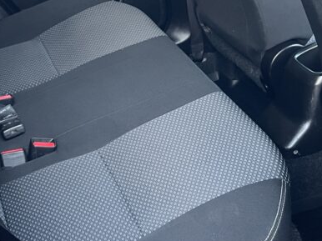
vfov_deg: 21.3
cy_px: 133
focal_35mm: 69
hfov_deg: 28.2
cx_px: 152
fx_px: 641
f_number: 1.5
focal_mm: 5.7
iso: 400
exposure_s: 1/33
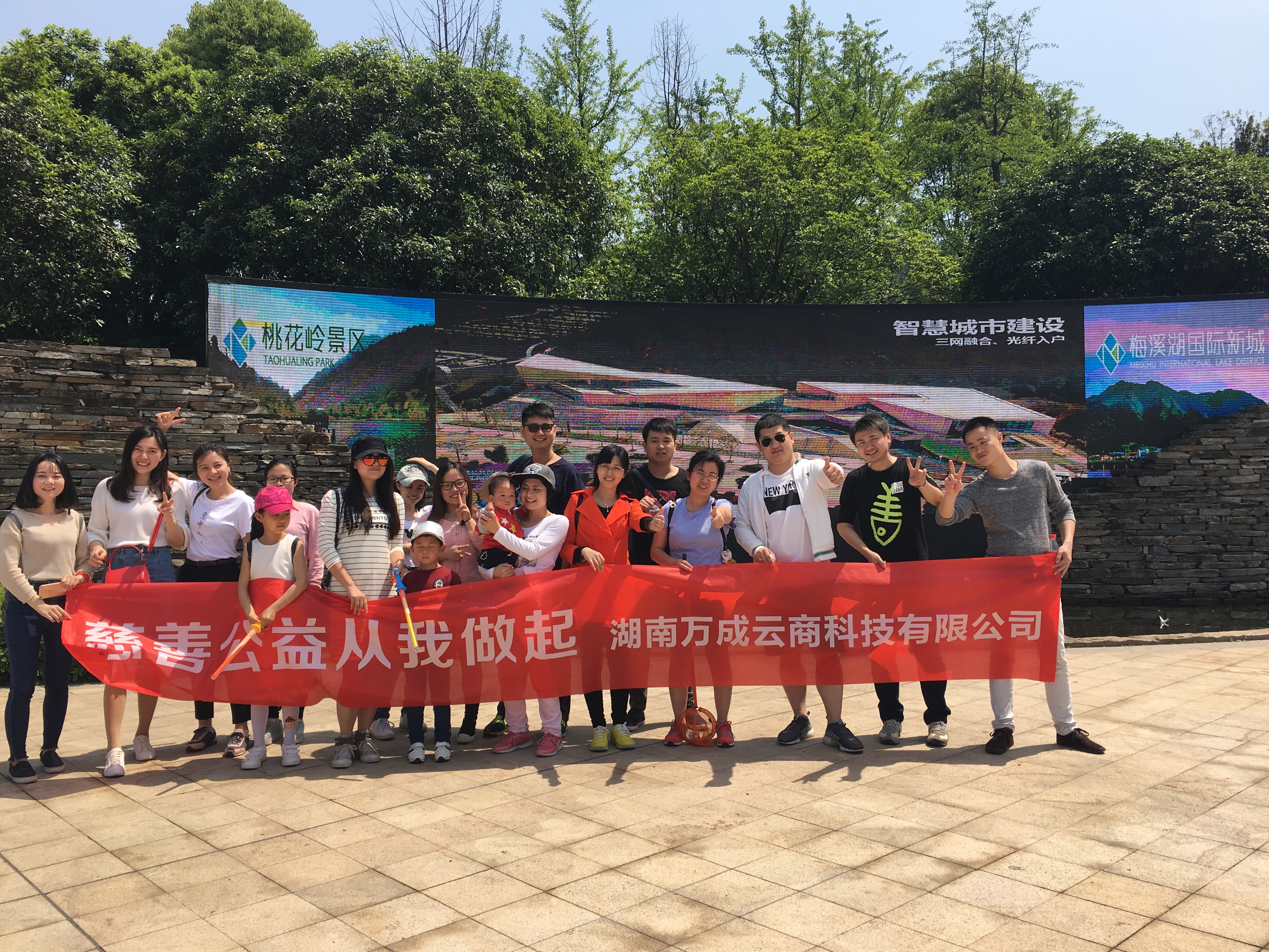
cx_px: 634
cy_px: 476
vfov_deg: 48.2
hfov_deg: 61.7
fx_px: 1063
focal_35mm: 29
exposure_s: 1/1570
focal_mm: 4.15
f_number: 2.2
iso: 25
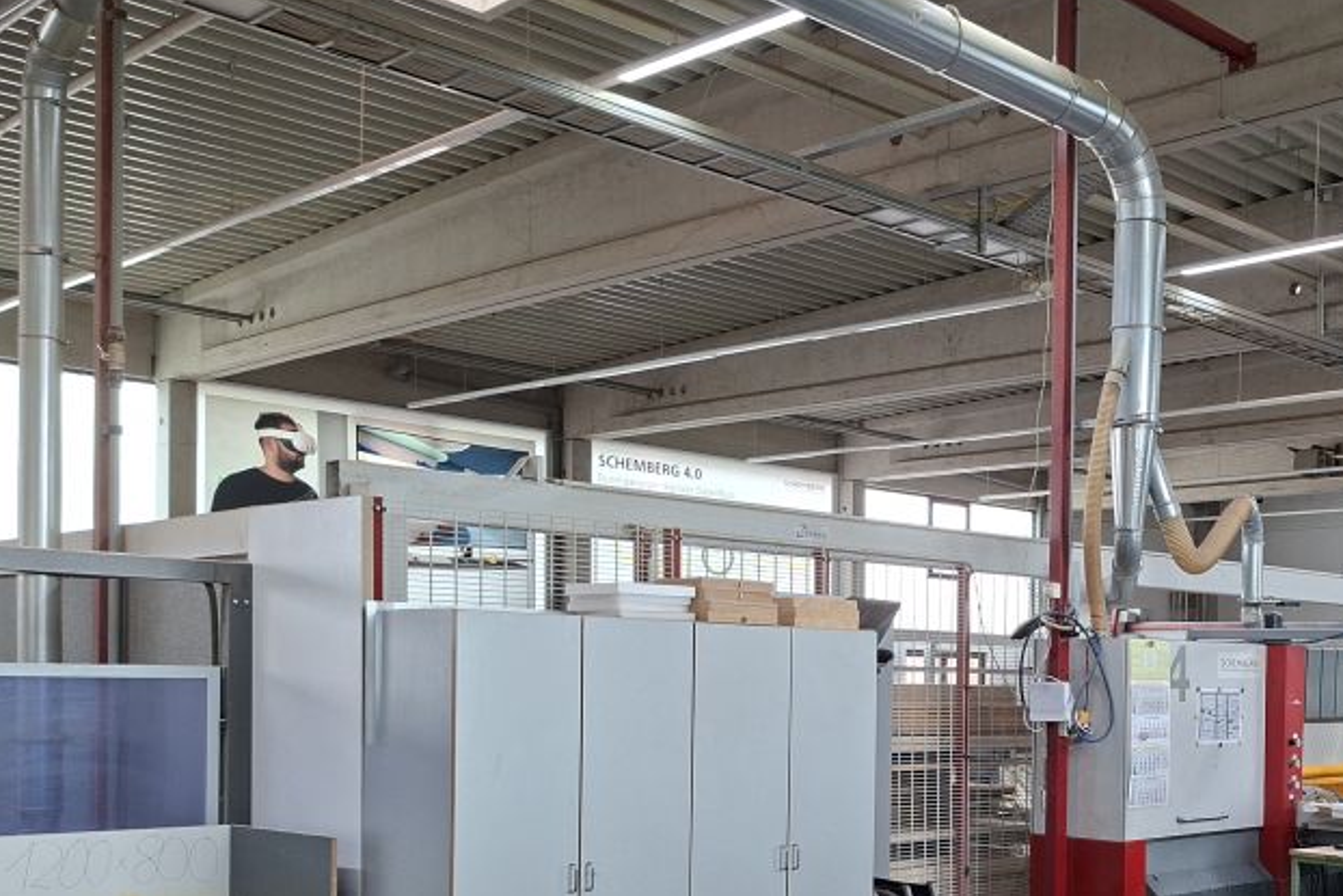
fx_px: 1530
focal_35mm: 41
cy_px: 702
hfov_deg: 44.2
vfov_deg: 31.9
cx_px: 1143
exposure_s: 1/120
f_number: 1.8
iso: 80
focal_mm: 5.54
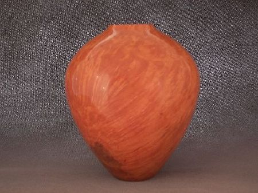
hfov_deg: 29.4
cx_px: 129
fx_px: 492
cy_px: 96
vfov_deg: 22.2
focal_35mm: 66
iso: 100
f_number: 2.8
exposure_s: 1/2
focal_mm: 10.9
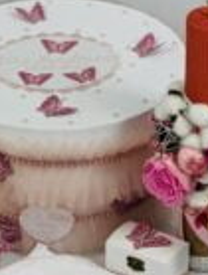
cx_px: 55
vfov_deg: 8.9
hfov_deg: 6.7
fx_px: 1763
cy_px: 231
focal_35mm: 221
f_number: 2.8
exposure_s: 1/100
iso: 200
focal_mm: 9
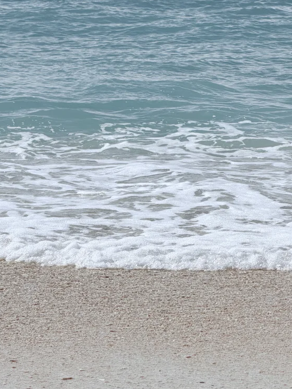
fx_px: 2181
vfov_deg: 10.2
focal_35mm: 194
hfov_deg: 7.7
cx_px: 177
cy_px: 245
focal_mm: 16.89
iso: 20
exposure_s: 1/1534
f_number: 2.8
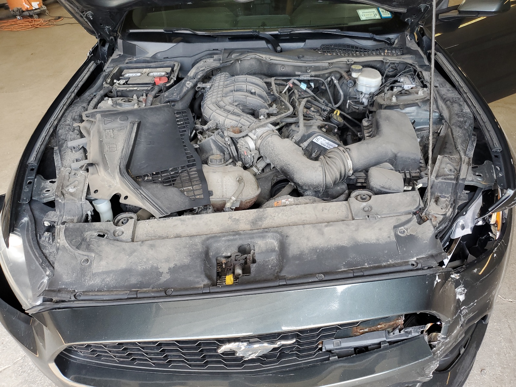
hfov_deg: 67.3
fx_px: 388
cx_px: 258
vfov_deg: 53.1
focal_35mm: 26
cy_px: 194
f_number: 1.5
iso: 57
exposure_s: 1/120
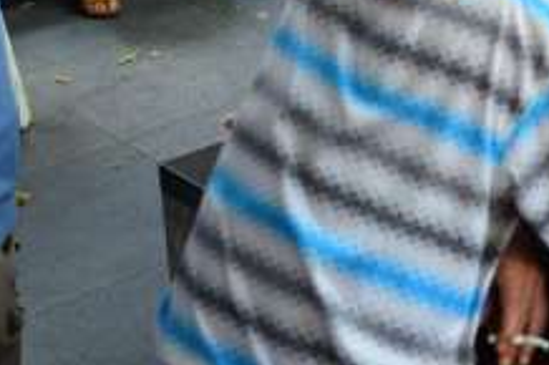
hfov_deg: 17.3
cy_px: -209
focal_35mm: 114
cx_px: 620
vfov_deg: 11.4
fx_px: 1737
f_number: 2.8
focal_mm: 31
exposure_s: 1/30
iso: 110
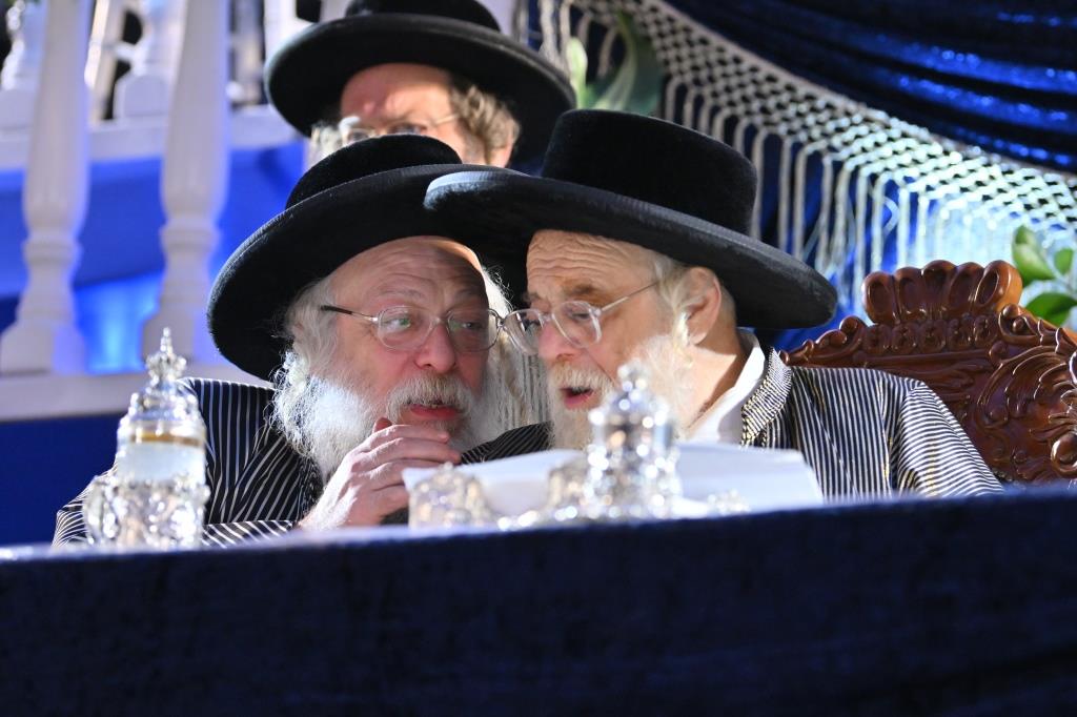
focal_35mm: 180
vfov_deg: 7.6
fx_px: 5383
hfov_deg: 11.4
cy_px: 358
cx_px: 538
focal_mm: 120
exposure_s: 1/320
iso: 800
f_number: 2.8
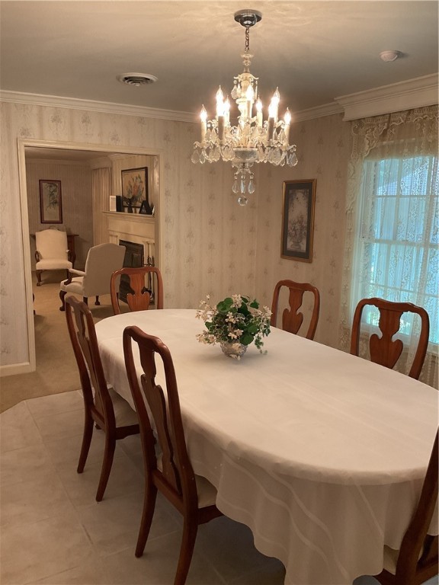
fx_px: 490
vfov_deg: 61.7
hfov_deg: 48.2
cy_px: 292
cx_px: 220
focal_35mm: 29
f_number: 1.8
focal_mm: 3
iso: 80
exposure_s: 1/60
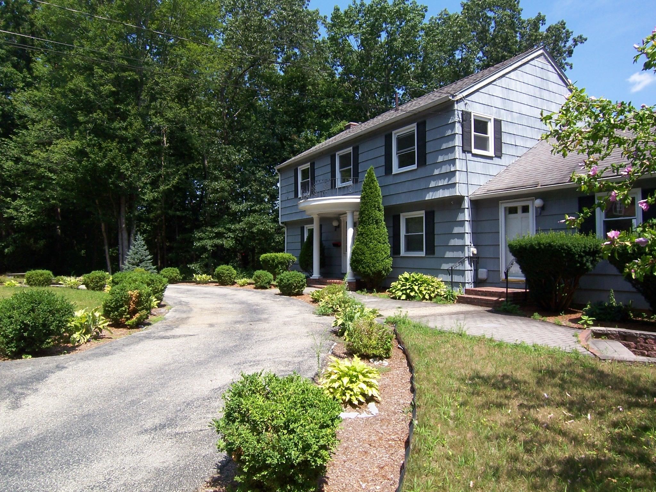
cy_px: 246
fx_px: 436
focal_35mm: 23
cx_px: 328
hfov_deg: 73.9
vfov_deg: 58.9
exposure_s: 1/160
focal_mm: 3.8
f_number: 5.6
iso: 64
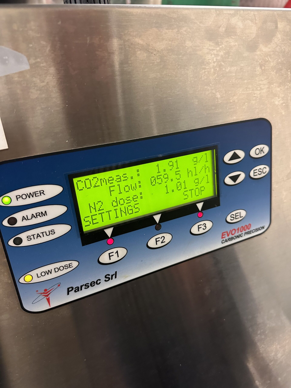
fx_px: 269
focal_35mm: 24
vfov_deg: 71.6
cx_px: 146
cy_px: 194
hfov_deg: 56.8
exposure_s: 1/50
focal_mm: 6.86
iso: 500
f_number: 1.78
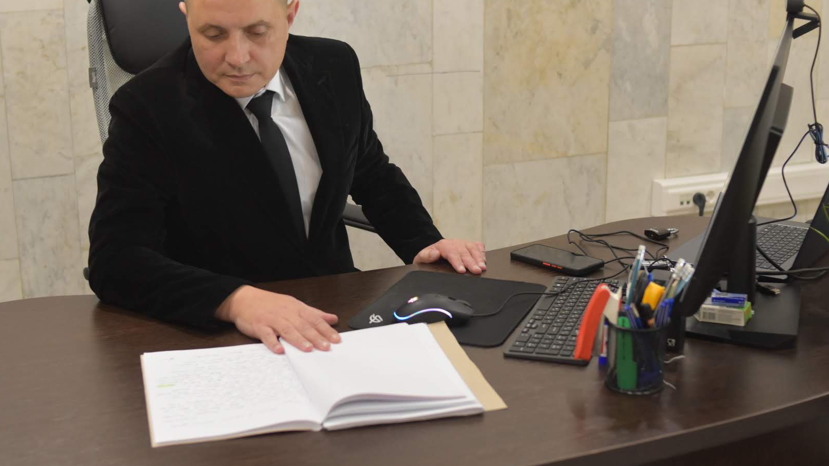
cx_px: 417
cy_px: 207
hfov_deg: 37.5
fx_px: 1221
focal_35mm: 56
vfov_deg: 21.6
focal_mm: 35
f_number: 2.8
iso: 1600
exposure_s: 1/125
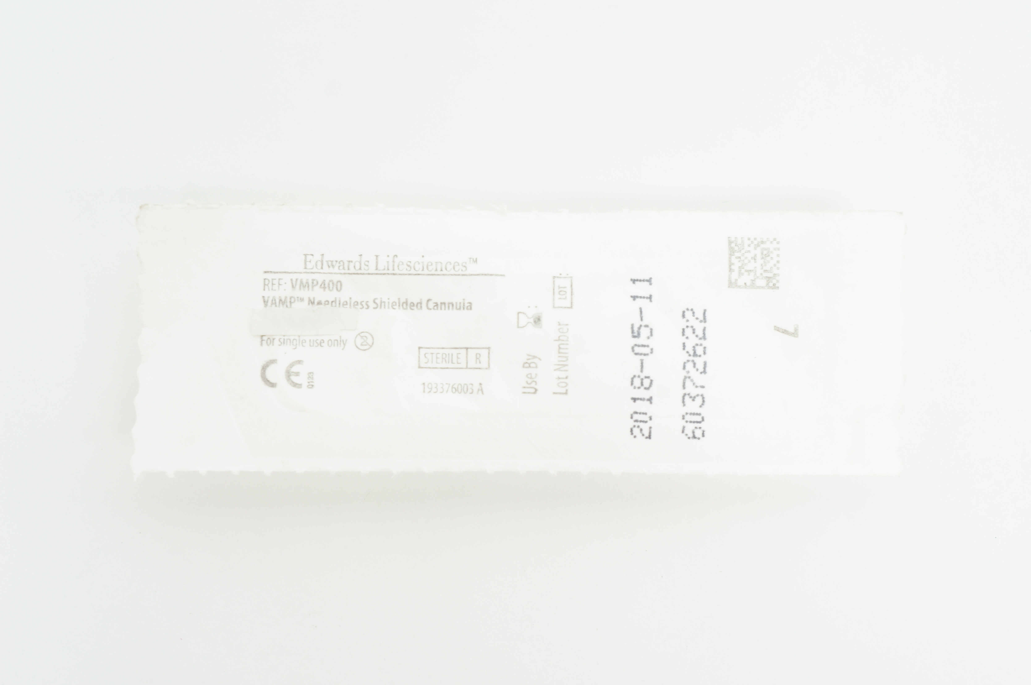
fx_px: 1545
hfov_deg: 36.9
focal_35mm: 54
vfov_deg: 25.0
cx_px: 516
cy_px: 342
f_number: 8
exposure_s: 1/15
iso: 400
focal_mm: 36
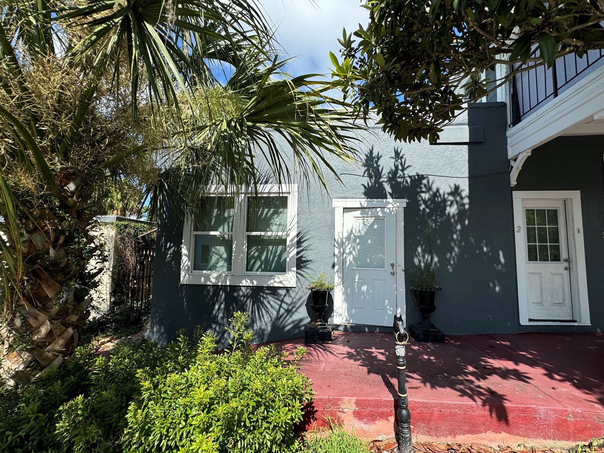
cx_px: 317
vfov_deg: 81.7
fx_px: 262
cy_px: 235
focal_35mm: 15
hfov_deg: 98.1
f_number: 2.2
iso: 50
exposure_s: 1/1063
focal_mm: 2.22
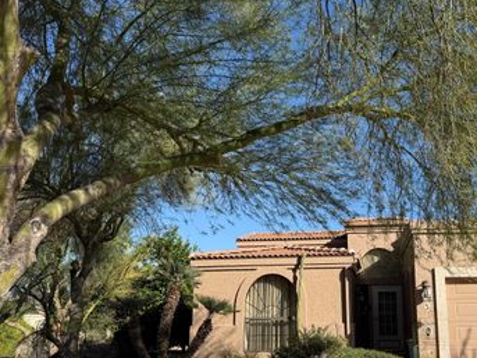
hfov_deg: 51.5
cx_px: 325
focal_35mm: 35
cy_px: 176
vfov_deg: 40.7
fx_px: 482
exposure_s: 1/4405
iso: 80
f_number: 1.78
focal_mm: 6.76
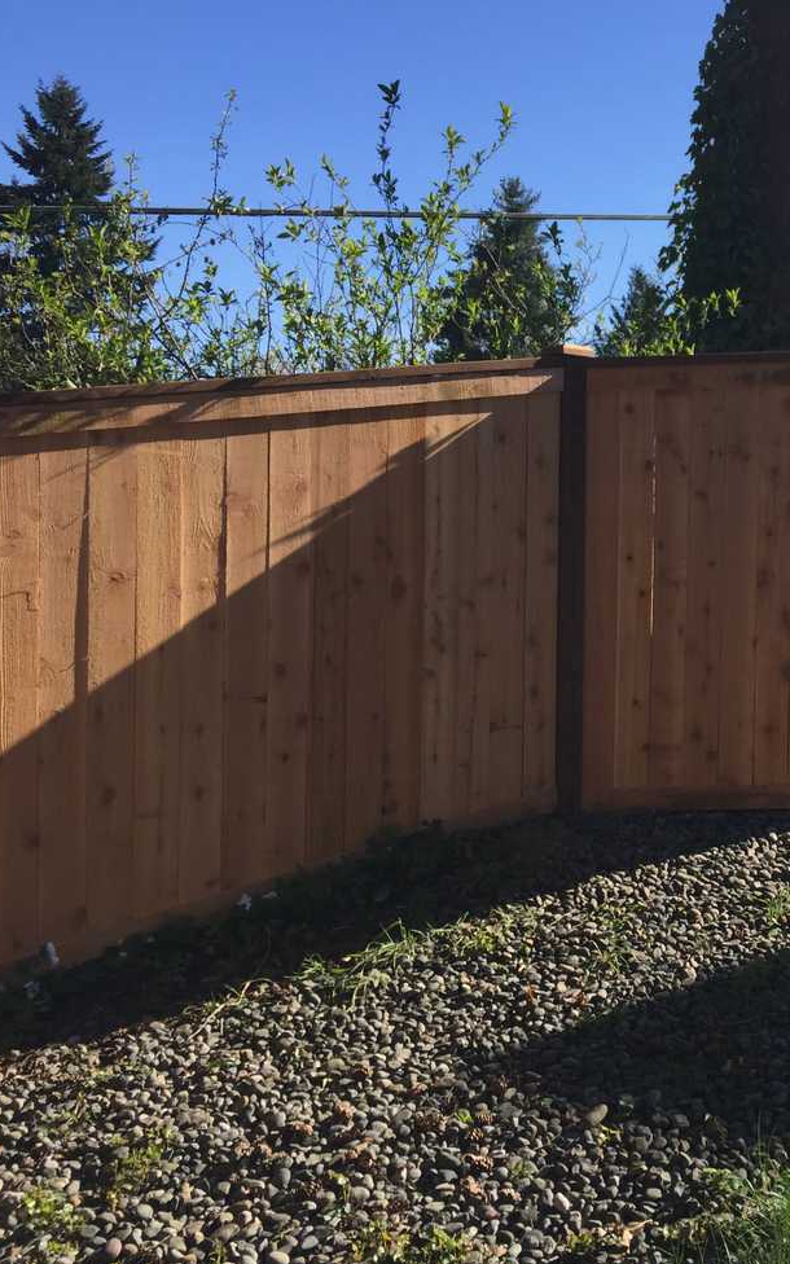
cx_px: 845
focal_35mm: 42
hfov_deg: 28.1
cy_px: 645
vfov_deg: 47.2
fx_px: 1447
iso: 32
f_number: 2.2
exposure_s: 1/1276
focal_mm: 4.15
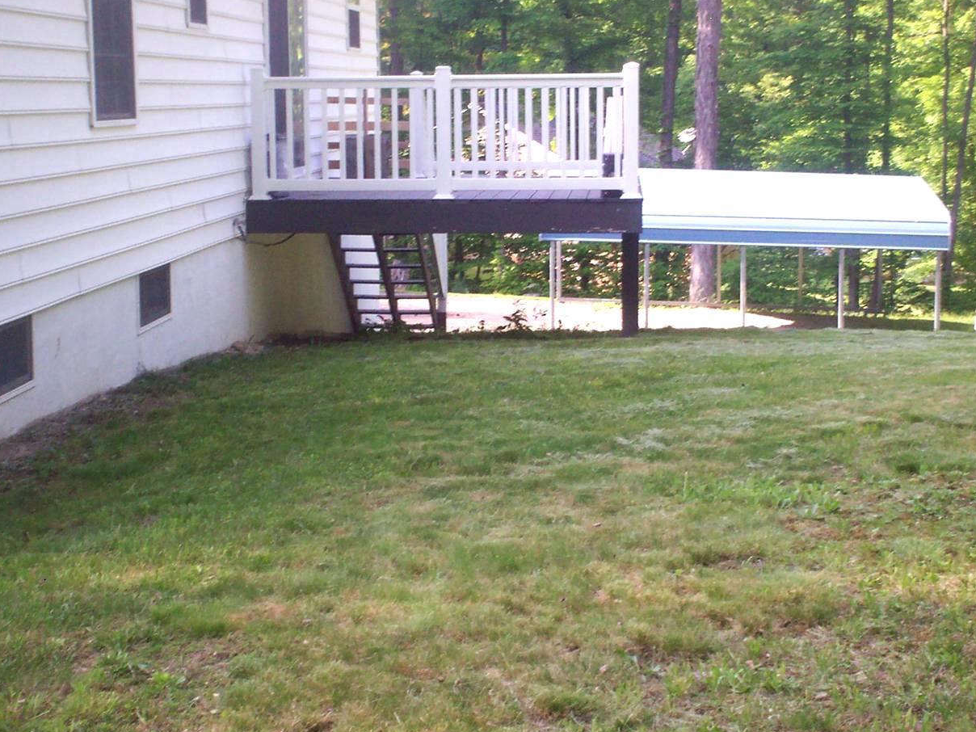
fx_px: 1720
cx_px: 501
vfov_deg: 24.0
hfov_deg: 31.7
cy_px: 282
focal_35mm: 61
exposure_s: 1/65.2
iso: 100
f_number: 4.5
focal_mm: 6
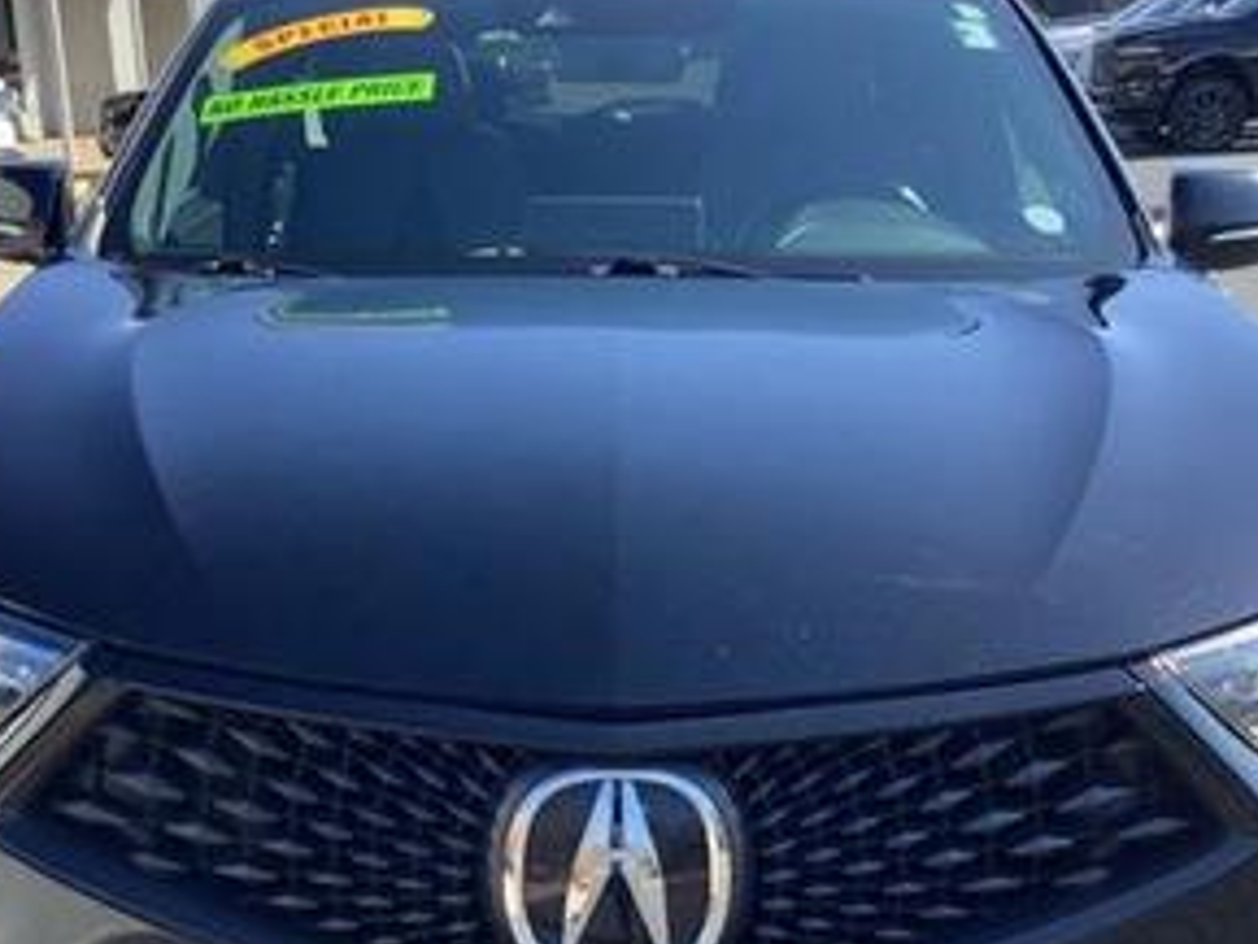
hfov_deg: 35.5
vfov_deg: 27.0
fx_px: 1963
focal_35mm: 54
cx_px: 544
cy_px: 557
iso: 25
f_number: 2.4
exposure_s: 1/306
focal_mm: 3.3
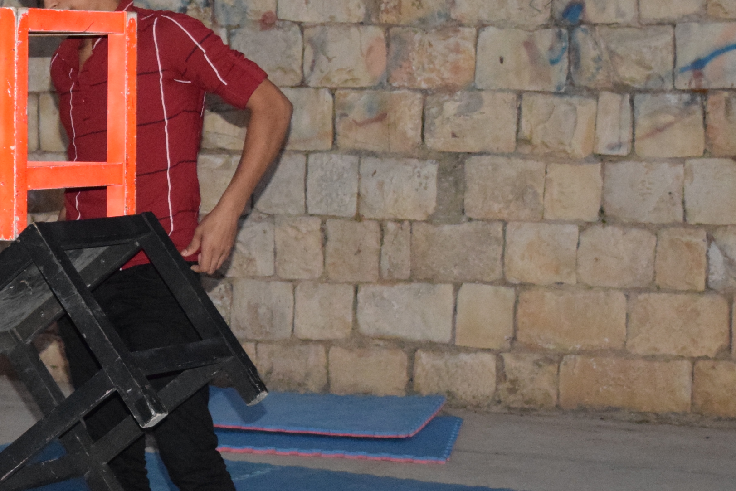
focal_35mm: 133
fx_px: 2720
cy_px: 253
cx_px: -38
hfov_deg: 15.1
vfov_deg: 10.3
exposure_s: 1/200
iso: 3200
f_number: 5.6
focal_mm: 32
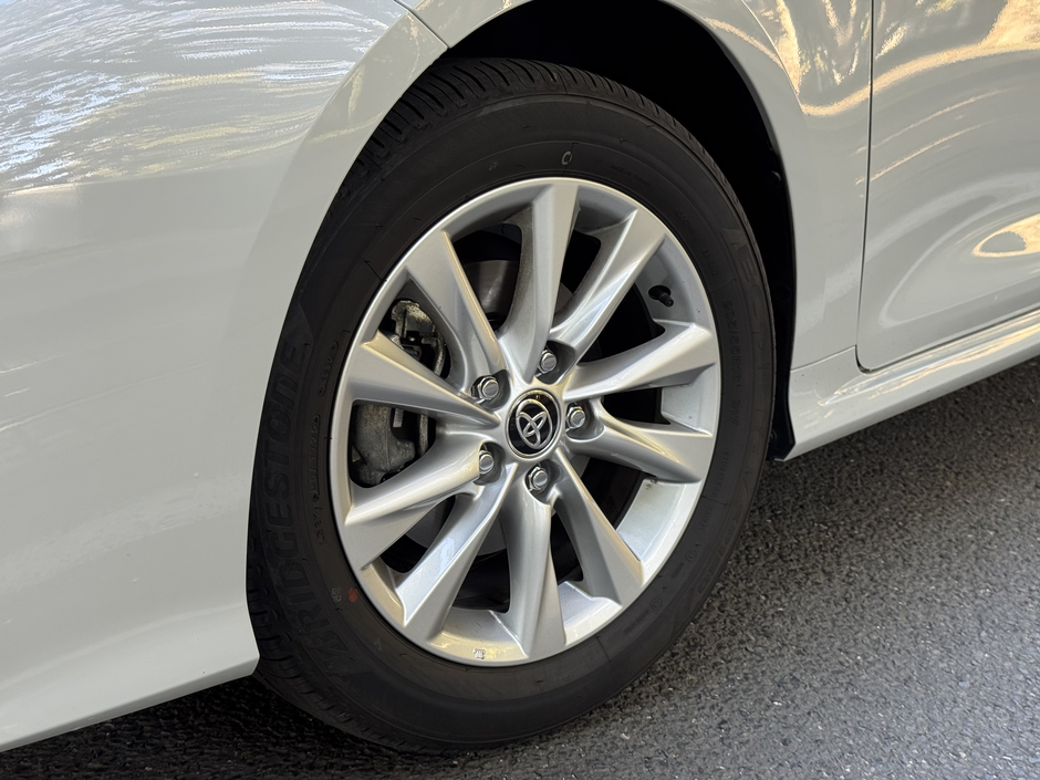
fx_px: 1442
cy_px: 390
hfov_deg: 39.7
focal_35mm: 48
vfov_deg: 30.3
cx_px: 520
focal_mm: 6.76
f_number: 1.78
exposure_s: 1/235
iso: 160
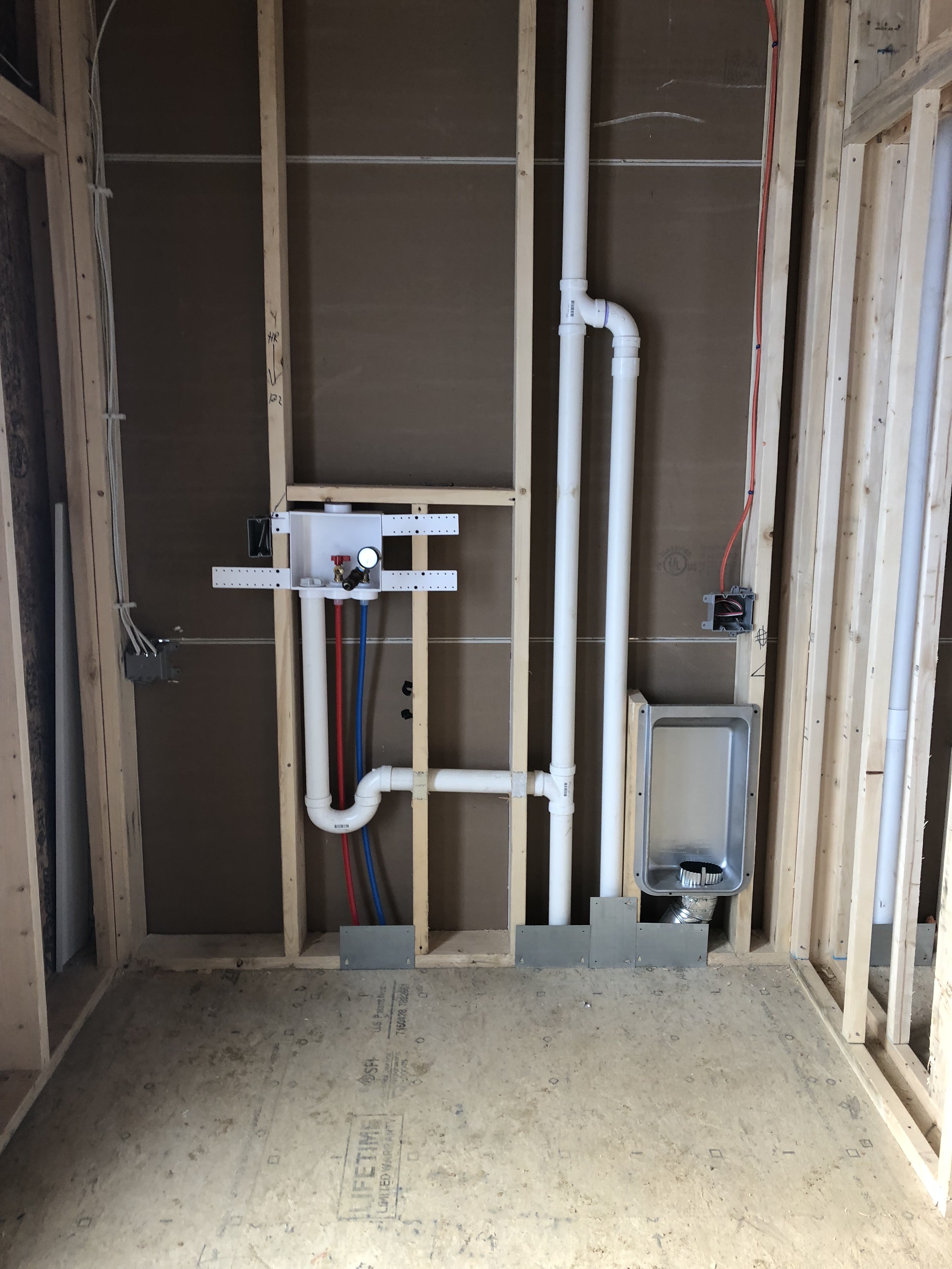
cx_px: 476
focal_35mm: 28
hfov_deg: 49.7
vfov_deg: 63.4
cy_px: 634
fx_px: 1027
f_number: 1.8
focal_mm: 3.99
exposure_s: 1/30
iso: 20
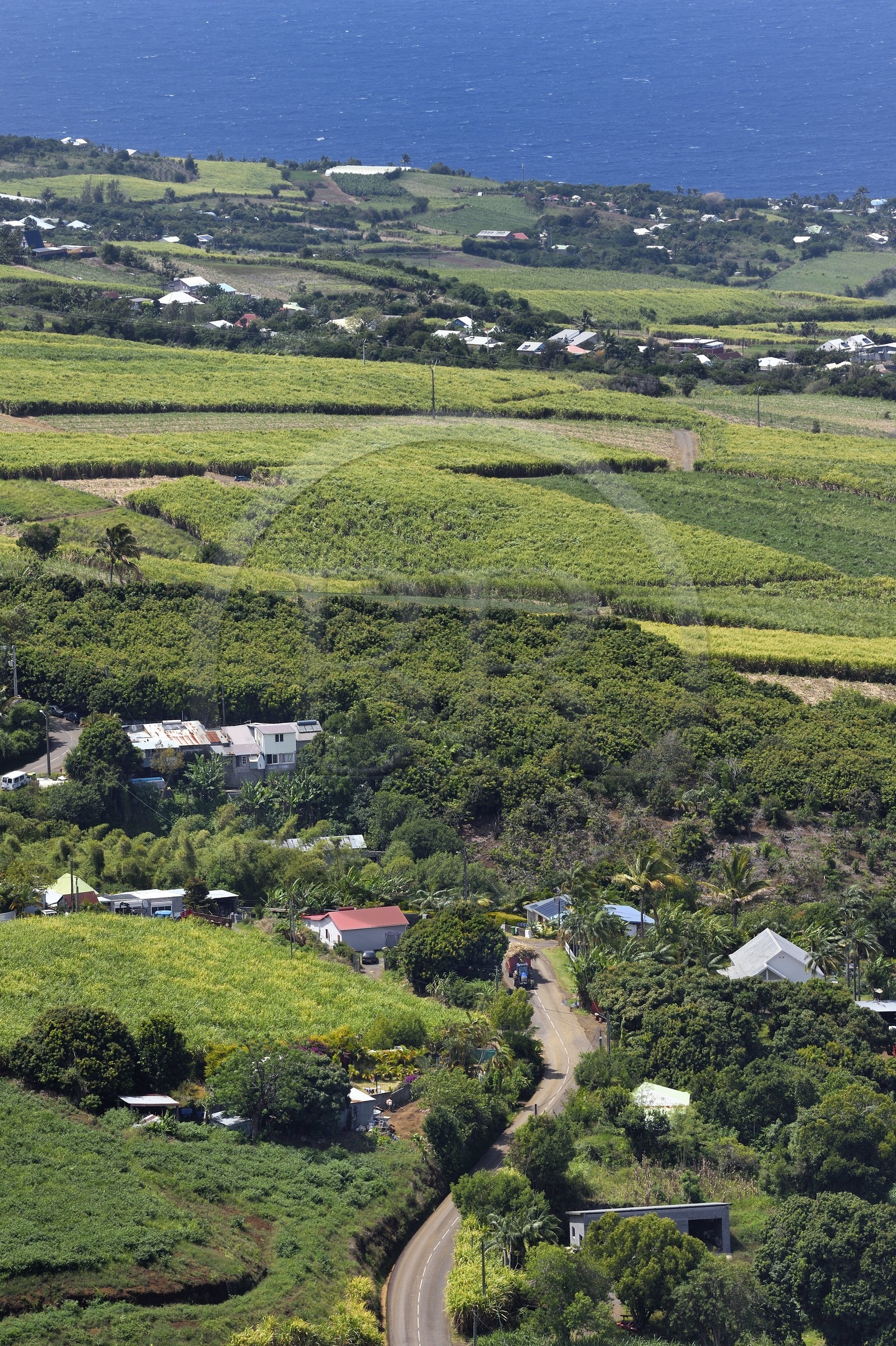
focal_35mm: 200
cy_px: 673
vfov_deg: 10.3
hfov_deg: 6.9
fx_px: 7475
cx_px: 448
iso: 200
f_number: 11
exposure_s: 1/250
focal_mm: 200
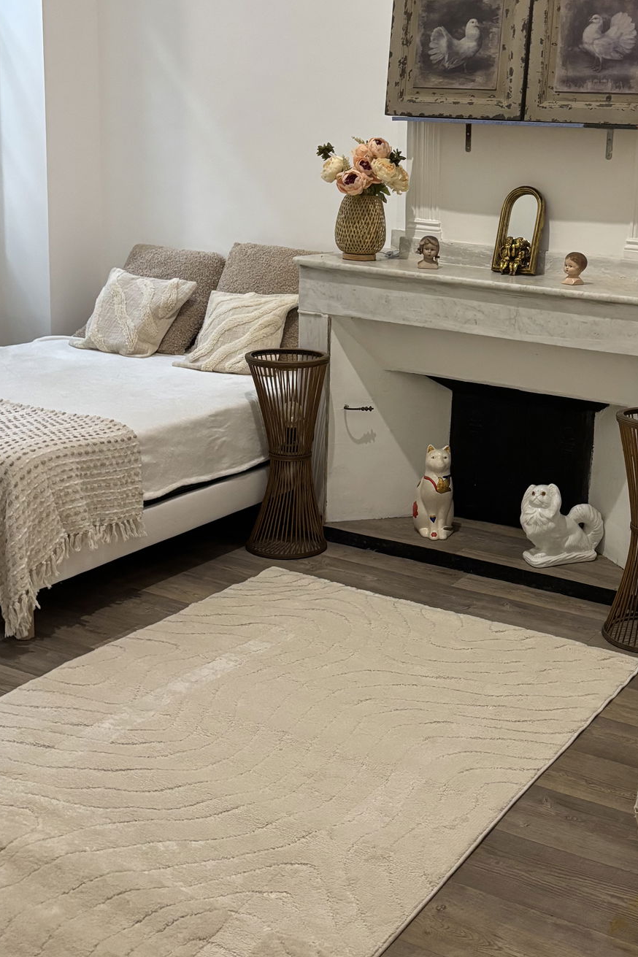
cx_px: 507
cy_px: 398
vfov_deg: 44.3
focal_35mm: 44
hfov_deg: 29.8
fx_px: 1170
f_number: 1.6
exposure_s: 1/50
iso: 400
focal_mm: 5.96
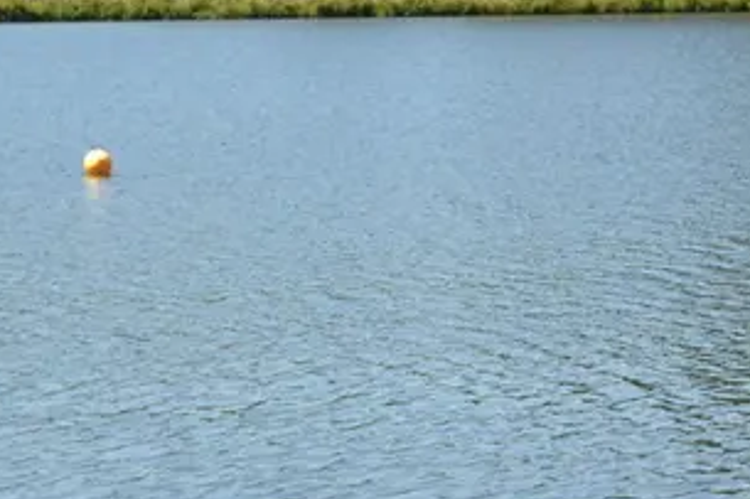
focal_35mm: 189
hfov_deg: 10.6
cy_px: 219
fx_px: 3935
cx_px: 1025
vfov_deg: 7.3
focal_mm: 32
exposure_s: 1/2500
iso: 800
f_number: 4.8
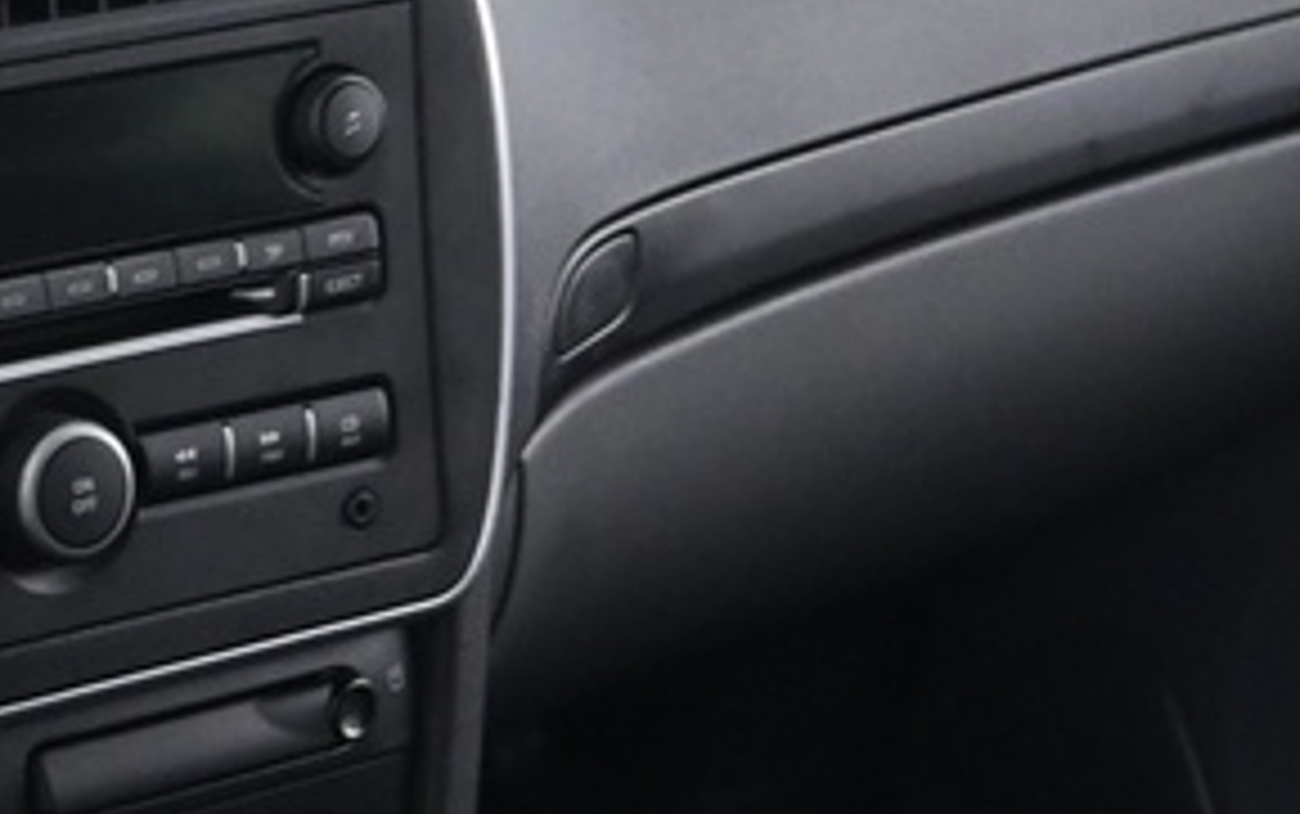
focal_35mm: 137
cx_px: -396
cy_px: 1327
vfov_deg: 9.3
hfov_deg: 14.6
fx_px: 4857
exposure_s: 1/10
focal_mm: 16
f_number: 3.5
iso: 1600
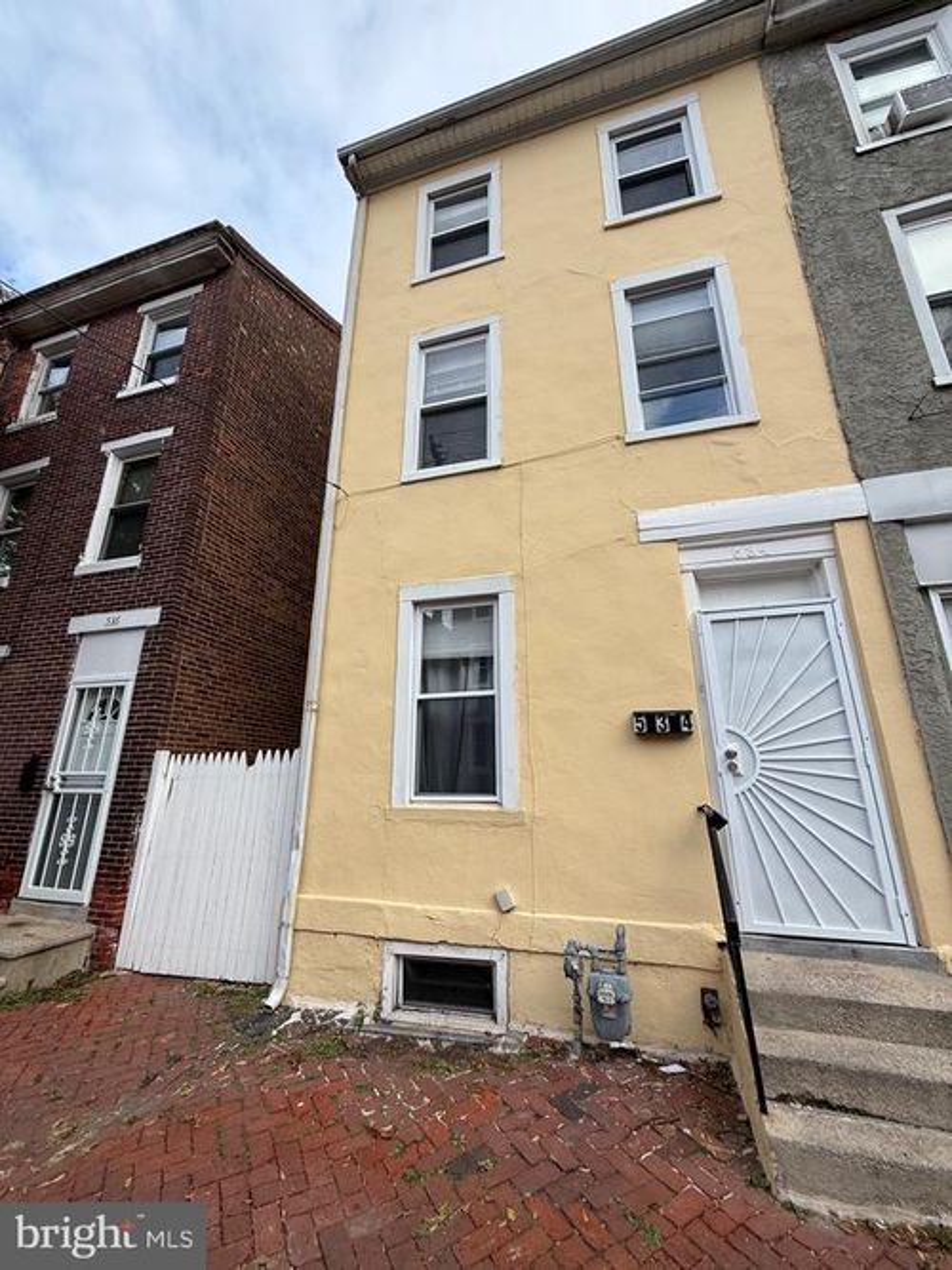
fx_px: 514
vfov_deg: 102.1
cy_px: 635
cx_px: 476
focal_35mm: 14
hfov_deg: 85.7
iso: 50
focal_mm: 2.22
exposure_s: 1/502
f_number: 2.2
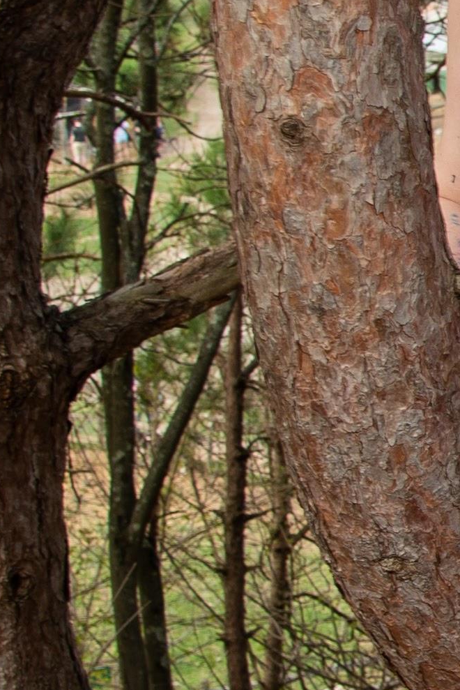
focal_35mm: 146
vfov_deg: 14.1
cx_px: 1002
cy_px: 343
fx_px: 2796
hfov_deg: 8.7
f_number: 6.3
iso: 100
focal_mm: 24
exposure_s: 1/100
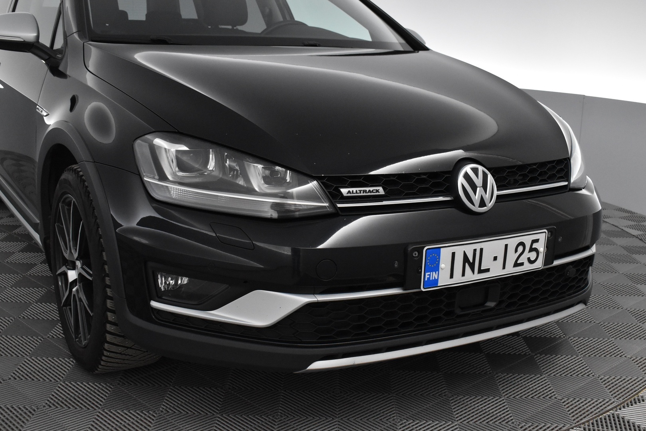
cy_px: 216
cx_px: 323
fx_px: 781
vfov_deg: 30.9
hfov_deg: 45.0
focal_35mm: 44
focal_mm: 29
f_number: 6.3
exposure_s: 1/160
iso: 3200
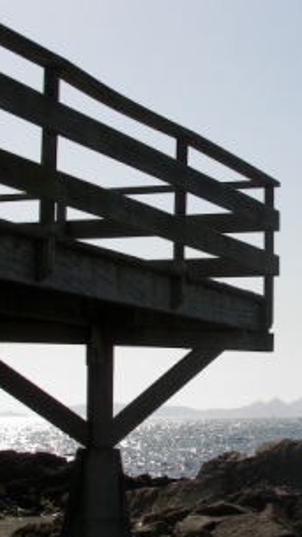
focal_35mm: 93
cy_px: 281
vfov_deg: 22.9
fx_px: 1324
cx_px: 267
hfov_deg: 12.9
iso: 50
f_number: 5.6
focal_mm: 9.6
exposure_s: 1/500
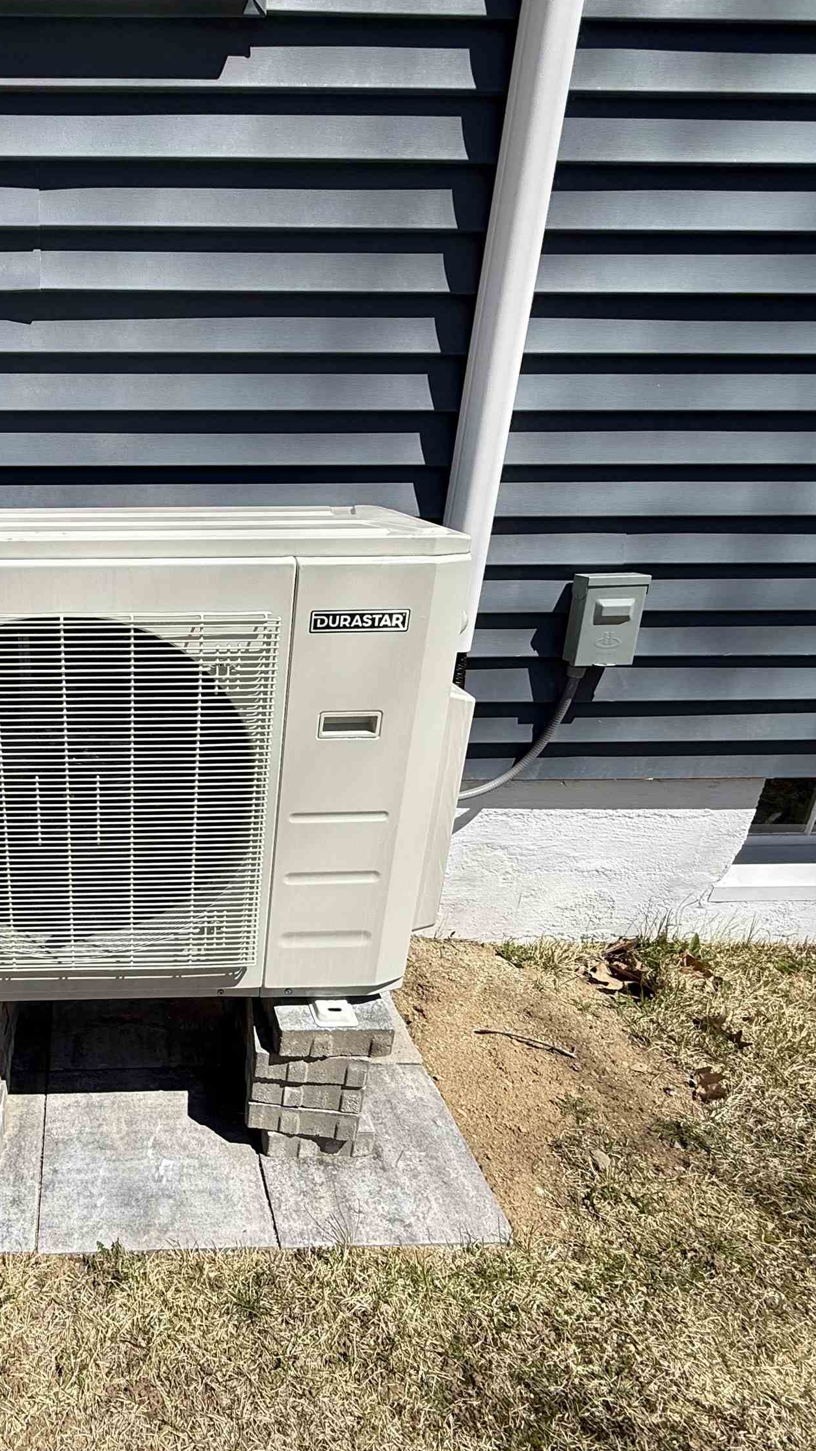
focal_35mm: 21
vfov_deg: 83.8
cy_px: 740
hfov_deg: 49.1
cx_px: 118
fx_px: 808
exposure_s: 1/1961
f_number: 2.2
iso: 50
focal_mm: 2.22
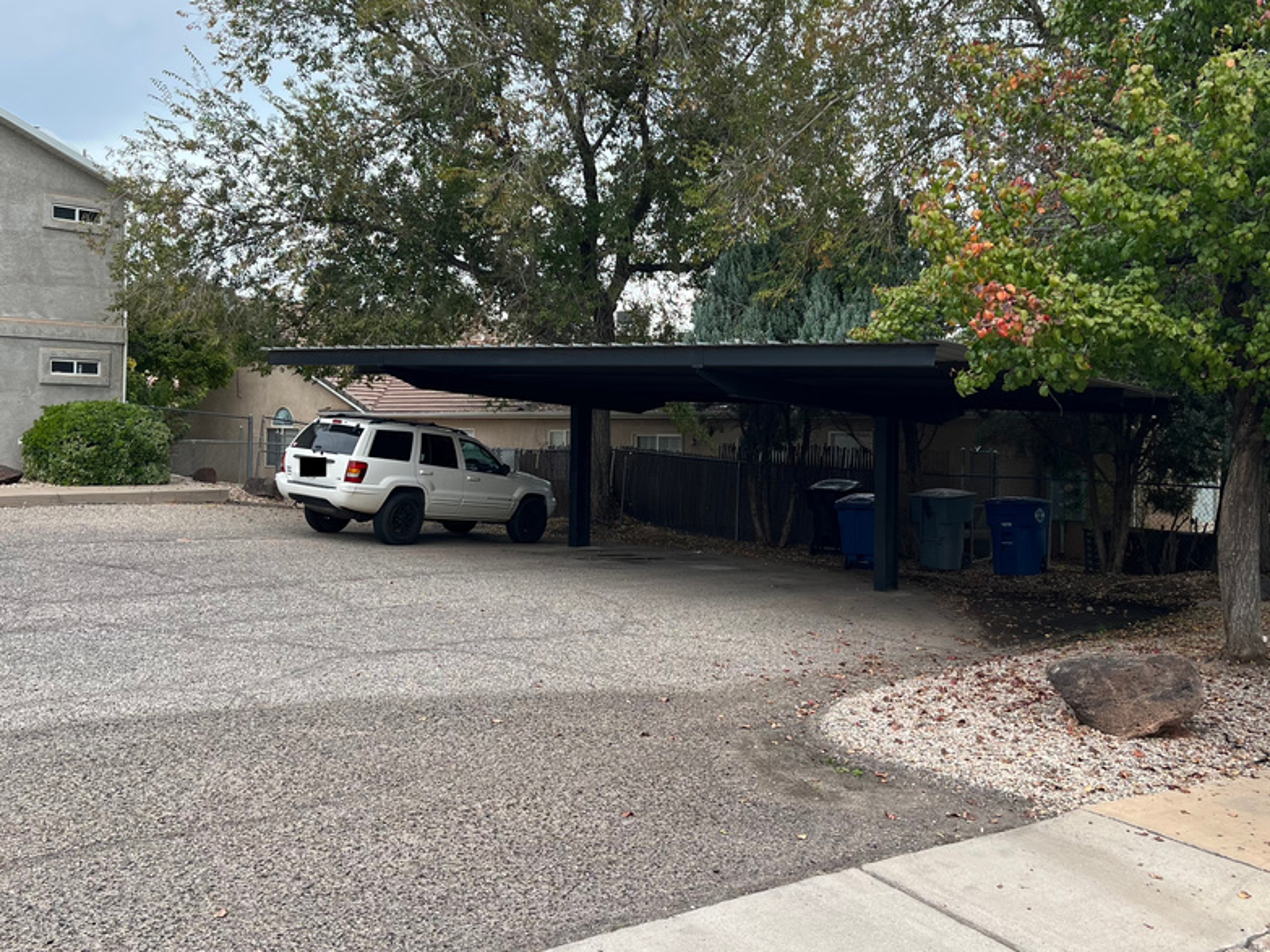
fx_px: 1247
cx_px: 647
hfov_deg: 54.0
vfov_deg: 41.7
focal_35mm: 34
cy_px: 412
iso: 50
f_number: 1.5
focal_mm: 5.7
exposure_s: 1/552
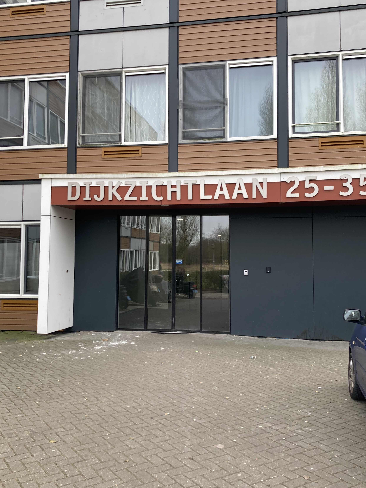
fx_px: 479
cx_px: 187
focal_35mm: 34
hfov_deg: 41.8
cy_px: 236
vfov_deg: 53.9
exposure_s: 1/284
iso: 20
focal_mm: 3.99
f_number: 1.8
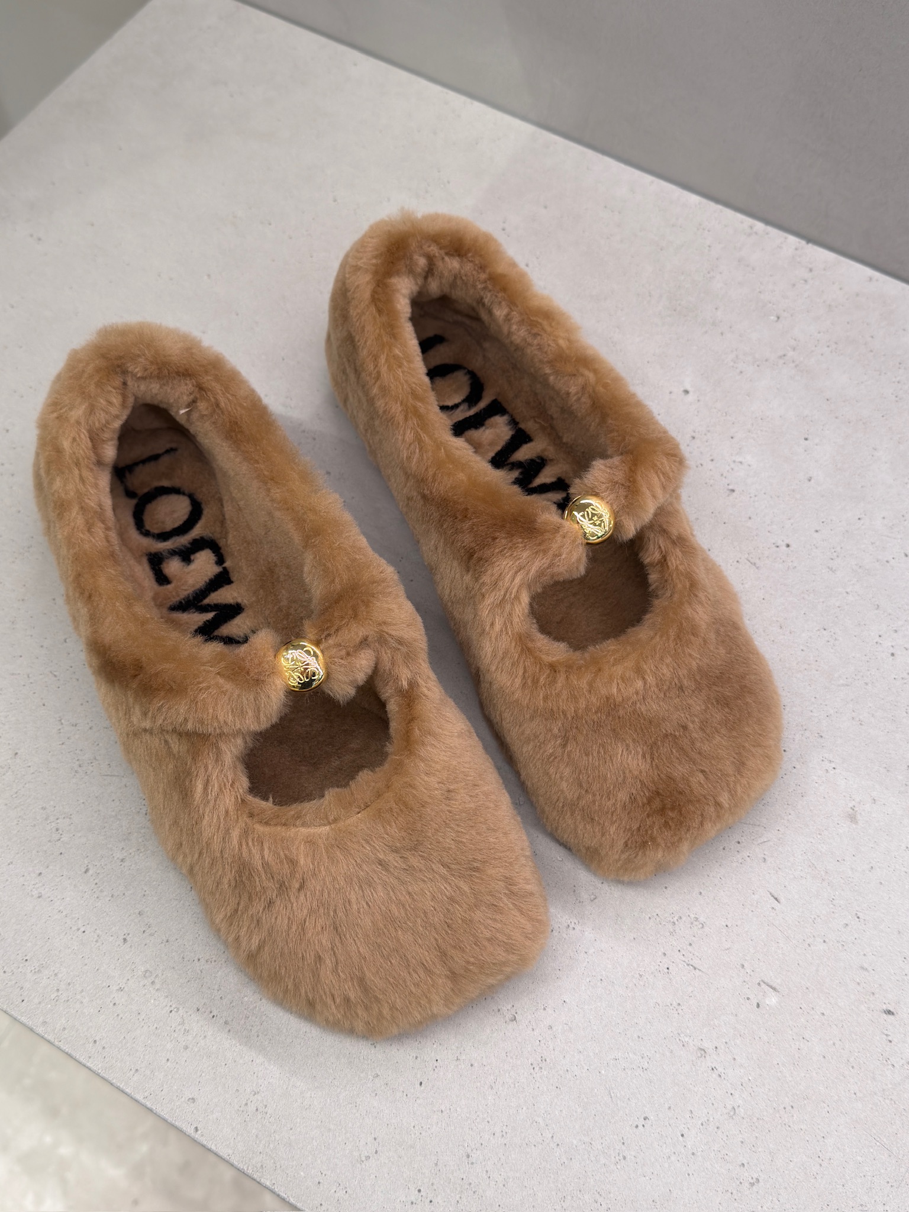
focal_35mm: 35
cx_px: 454
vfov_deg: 52.6
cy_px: 606
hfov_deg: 40.7
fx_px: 1225
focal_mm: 6.76
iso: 80
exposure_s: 1/74
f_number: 1.78
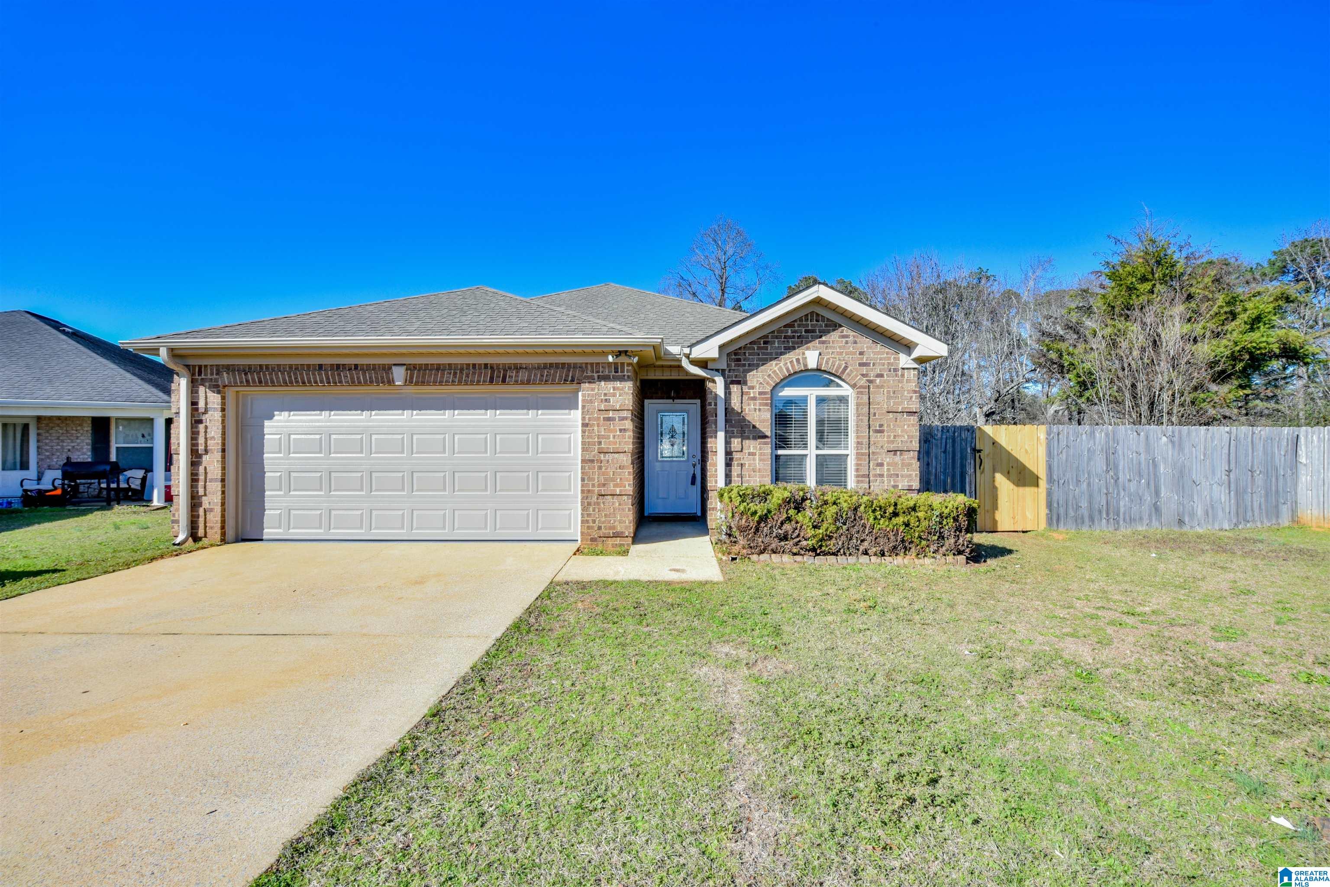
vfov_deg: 81.2
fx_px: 517
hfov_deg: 104.2
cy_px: 444
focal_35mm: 14
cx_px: 665
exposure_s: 1/80
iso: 400
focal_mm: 14
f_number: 22
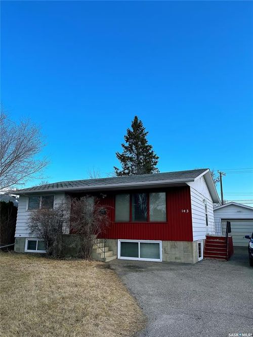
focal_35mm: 26
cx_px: 126
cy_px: 168
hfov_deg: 53.0
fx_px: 253
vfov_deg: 67.3
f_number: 1.6
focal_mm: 5.1
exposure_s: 1/1647
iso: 50
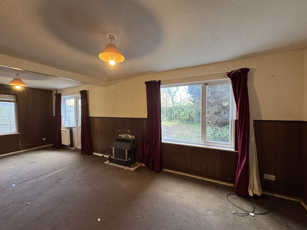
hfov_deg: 102.1
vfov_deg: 85.7
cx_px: 154
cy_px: 115
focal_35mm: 14
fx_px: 124
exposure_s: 1/100
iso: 250
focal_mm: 2.22
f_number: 2.2
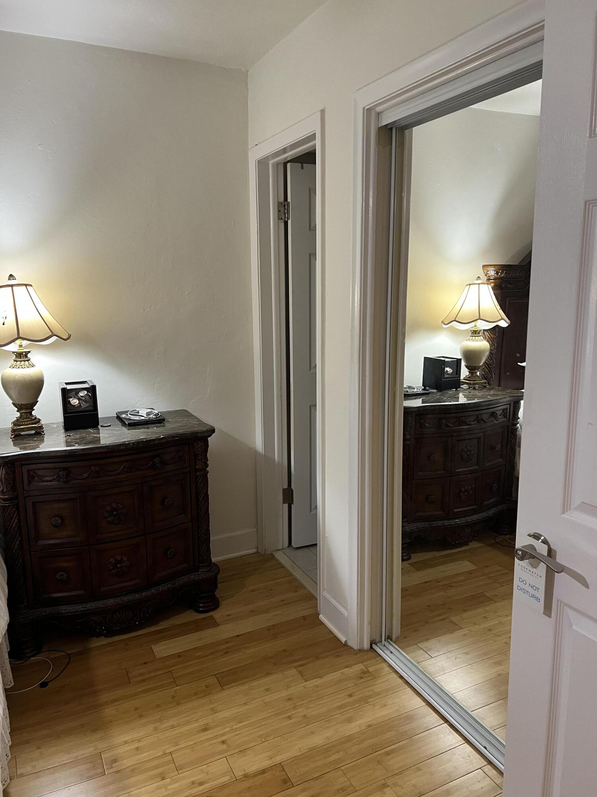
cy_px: 398
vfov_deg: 67.3
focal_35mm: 26
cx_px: 298
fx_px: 598
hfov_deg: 53.1
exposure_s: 1/60
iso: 250
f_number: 1.5
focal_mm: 5.7
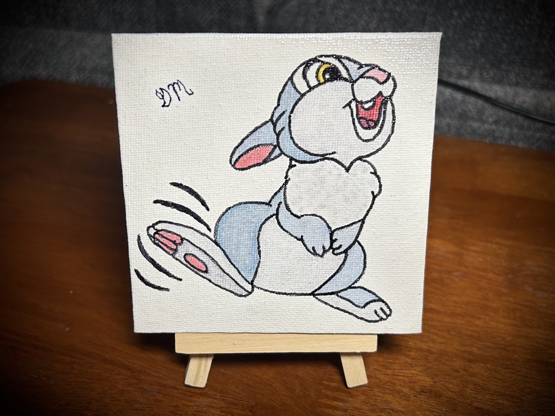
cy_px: 208
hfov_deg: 67.3
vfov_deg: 53.1
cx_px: 278
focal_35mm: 26
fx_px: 417
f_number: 1.5
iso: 80
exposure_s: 1/60
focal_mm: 5.7
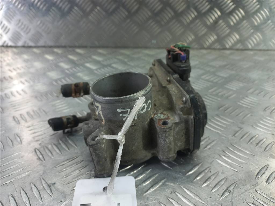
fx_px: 199
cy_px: 103
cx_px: 138
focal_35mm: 25
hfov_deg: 69.4
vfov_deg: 54.9
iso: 64
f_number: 1.8
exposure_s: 1/50
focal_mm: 4.6
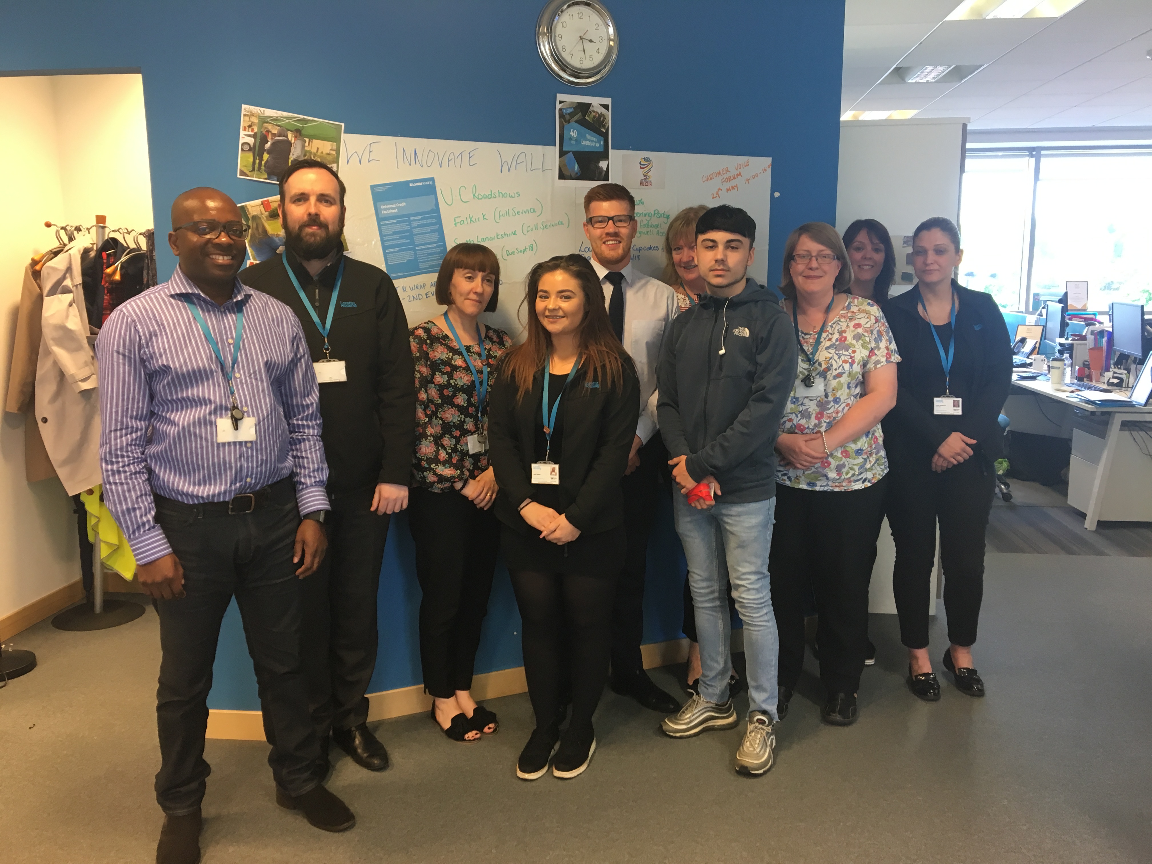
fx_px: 965
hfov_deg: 61.7
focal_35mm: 29
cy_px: 432
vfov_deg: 48.2
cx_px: 576
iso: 80
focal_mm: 4.15
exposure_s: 1/33
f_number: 2.2
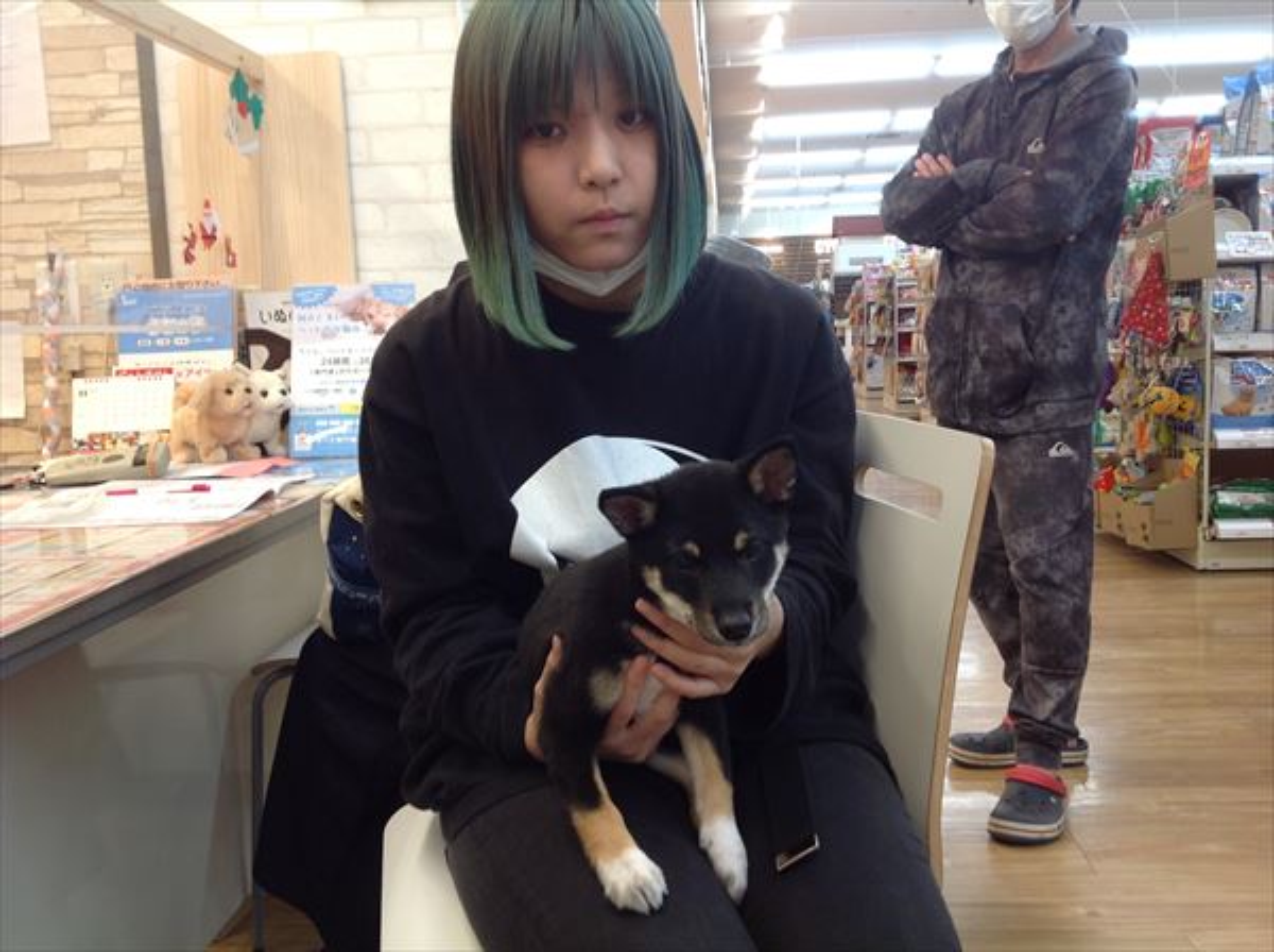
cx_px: 637
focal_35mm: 35
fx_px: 1286
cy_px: 476
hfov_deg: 52.7
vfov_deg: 40.6
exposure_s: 1/24
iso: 50
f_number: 2.4
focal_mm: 4.28
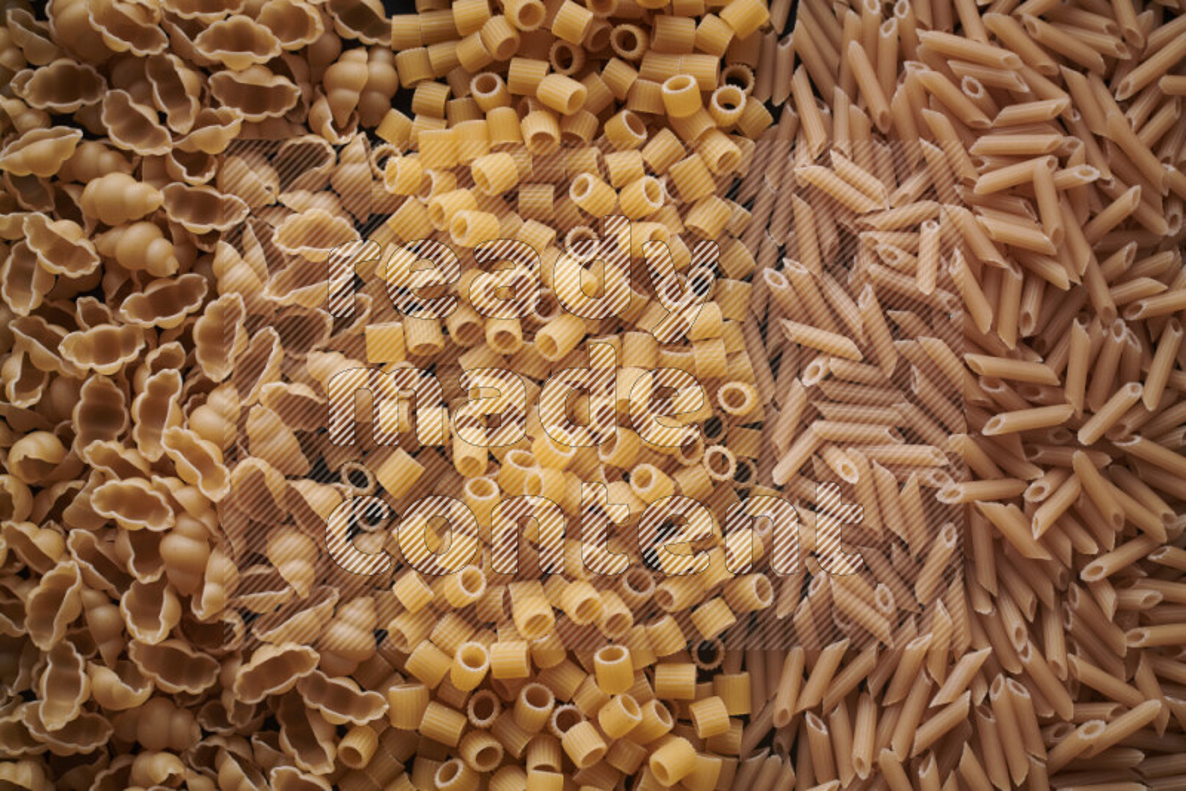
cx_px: 593
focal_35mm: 50
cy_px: 396
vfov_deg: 27.0
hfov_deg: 39.6
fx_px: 1648
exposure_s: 1/100
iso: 160
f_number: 8
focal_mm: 50
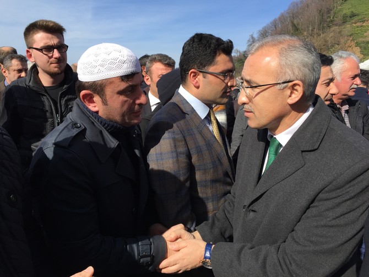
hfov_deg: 61.7
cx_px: 184
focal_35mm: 29
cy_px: 138
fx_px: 309
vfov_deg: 48.2
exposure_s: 1/1647
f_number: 2.2
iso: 32
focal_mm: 4.15
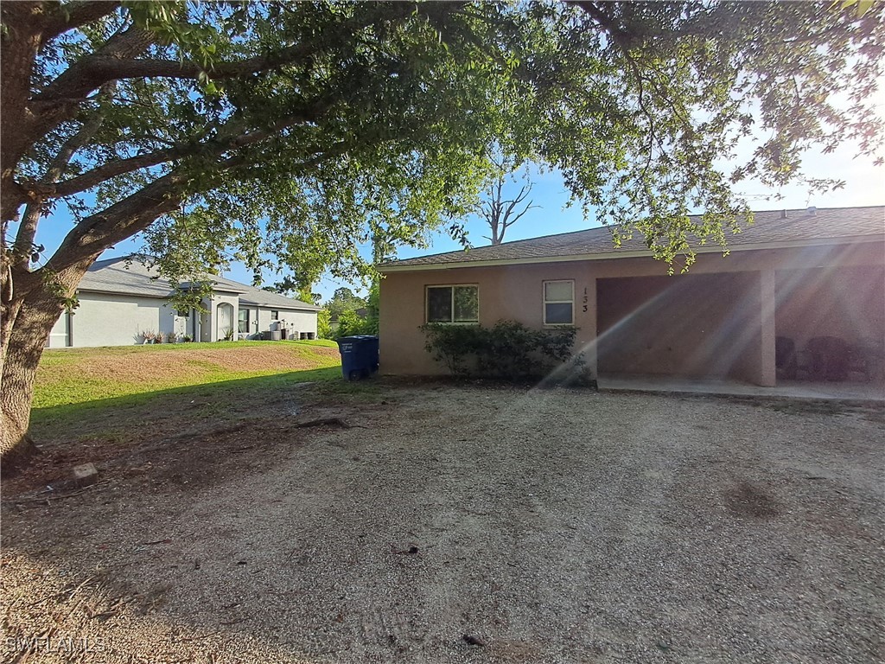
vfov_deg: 78.1
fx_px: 409
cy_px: 332
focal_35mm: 16
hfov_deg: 94.5
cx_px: 442
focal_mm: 1.64
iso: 40
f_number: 2.2
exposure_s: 1/714
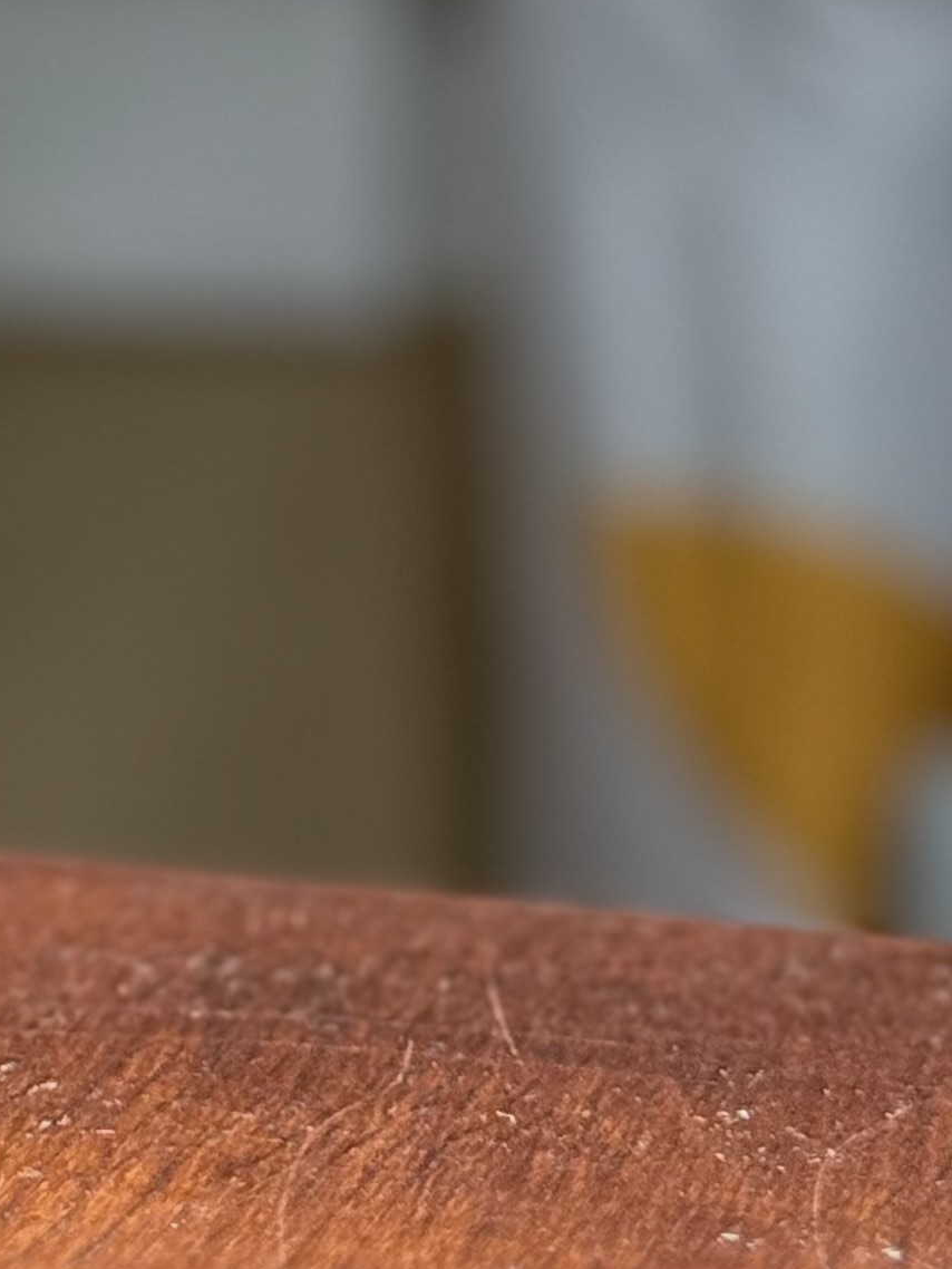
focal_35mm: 170
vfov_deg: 11.5
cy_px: -101
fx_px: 6231
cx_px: -661
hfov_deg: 8.5
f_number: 1.78
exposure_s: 1/60
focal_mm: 6.76
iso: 250
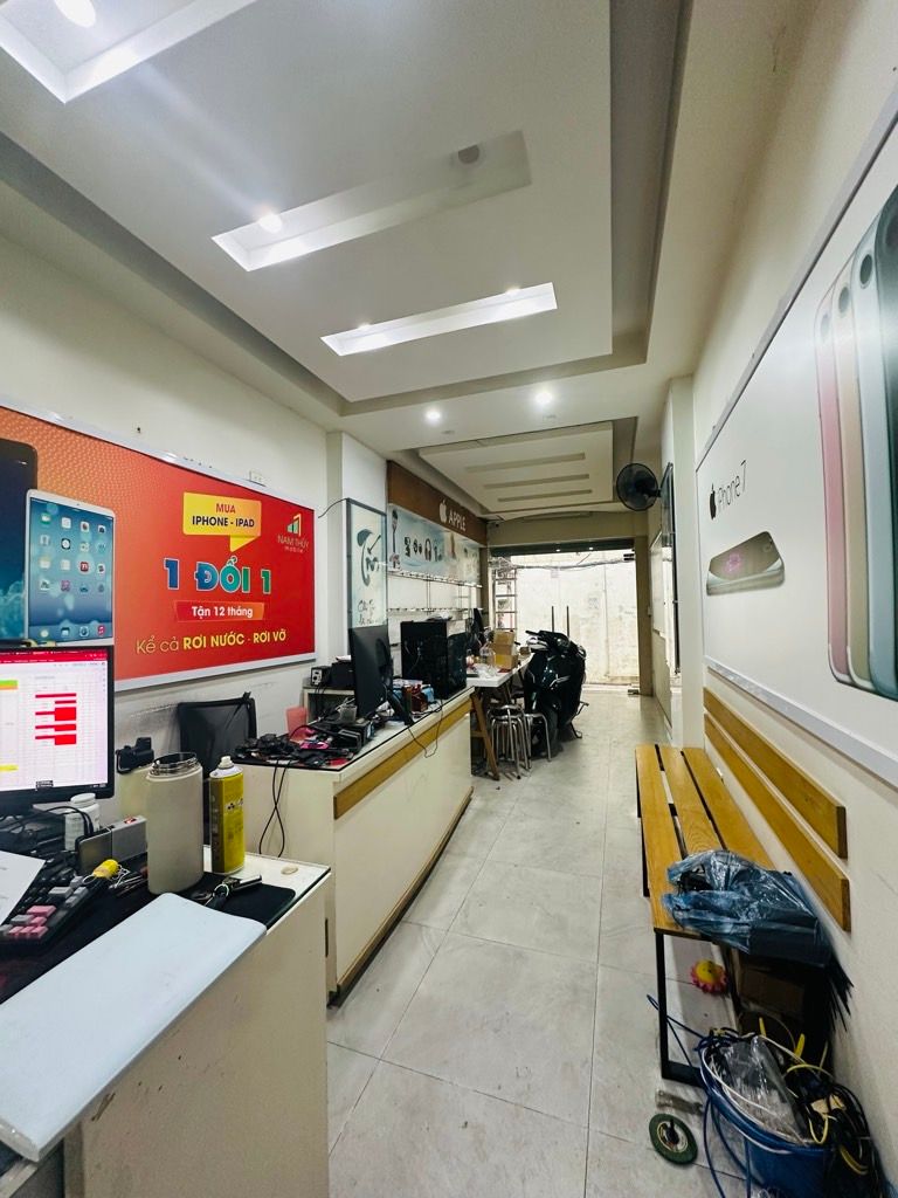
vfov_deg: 102.1
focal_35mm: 14
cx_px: 449
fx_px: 484
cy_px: 599
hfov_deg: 85.7
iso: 200
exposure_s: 1/50
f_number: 2.2
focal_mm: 2.22
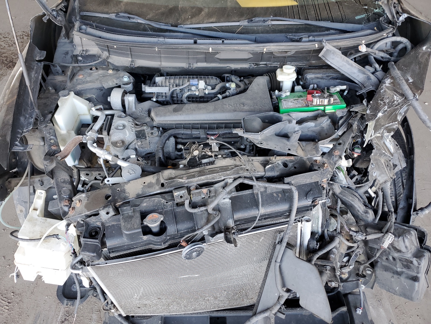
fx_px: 324
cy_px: 162
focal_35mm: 26
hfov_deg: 67.3
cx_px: 216
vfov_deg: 53.1
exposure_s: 1/60.2
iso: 53
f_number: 1.5
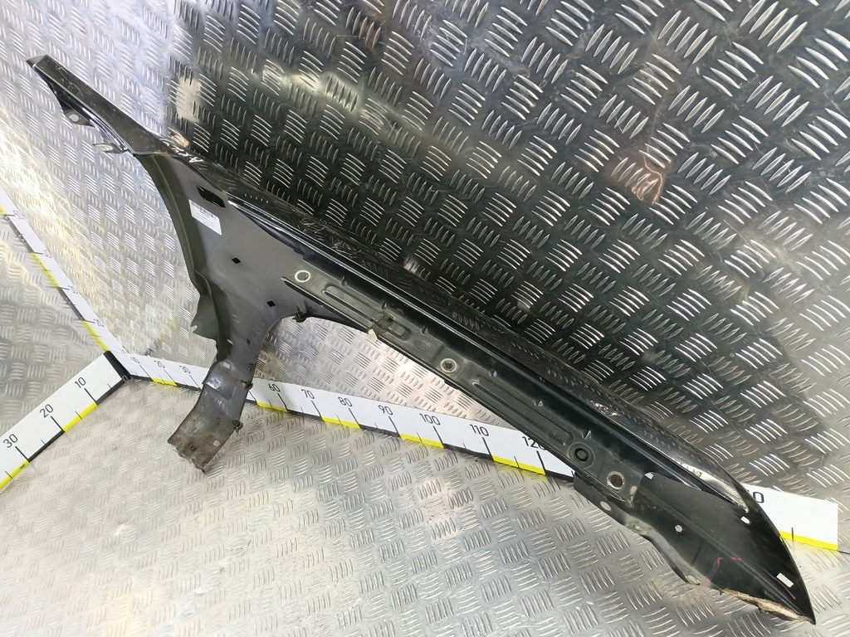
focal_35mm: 23
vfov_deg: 58.9
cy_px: 318
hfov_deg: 73.9
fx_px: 565
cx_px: 425
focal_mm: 4.11
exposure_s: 1/50
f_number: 1.6
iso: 232
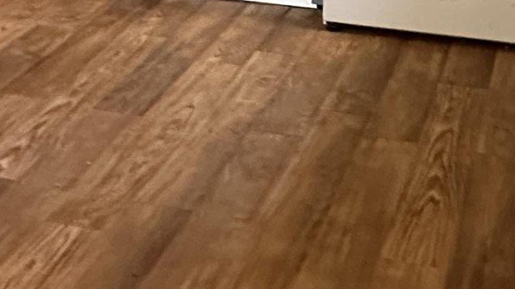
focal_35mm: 75
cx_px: 379
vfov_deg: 14.1
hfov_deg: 27.9
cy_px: -247
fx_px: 1024
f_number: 2.2
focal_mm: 2.22
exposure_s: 1/60
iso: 320
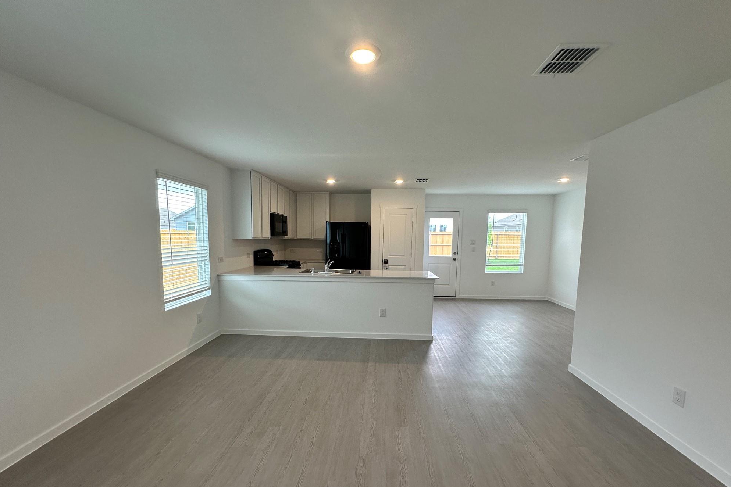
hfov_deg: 100.4
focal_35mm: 15
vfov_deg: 77.1
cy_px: 268
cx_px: 367
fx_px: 305
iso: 160
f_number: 2.2
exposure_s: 1/120
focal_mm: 2.22
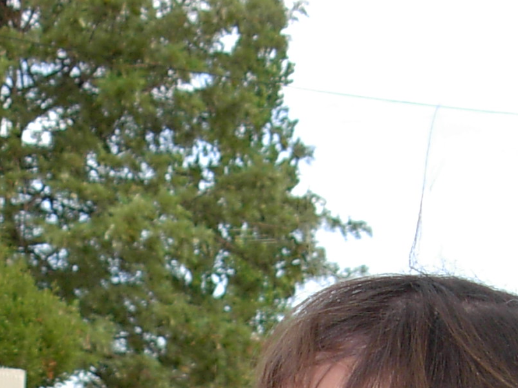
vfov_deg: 7.1
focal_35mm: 207
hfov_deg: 9.5
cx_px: 154
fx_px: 3098
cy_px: 605
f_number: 3.4
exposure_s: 1/209
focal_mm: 10.5
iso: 79
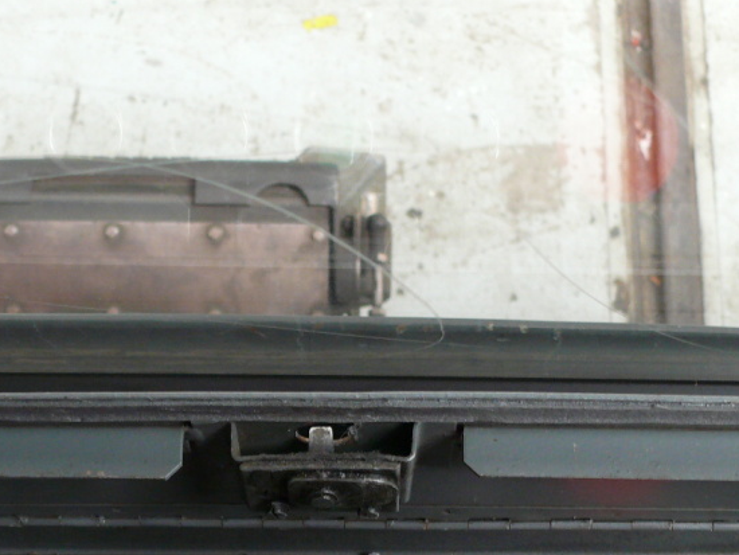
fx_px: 1495
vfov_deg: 20.6
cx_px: 345
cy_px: 498
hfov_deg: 27.8
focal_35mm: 70
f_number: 2.8
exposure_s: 1/8
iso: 200
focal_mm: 7.4
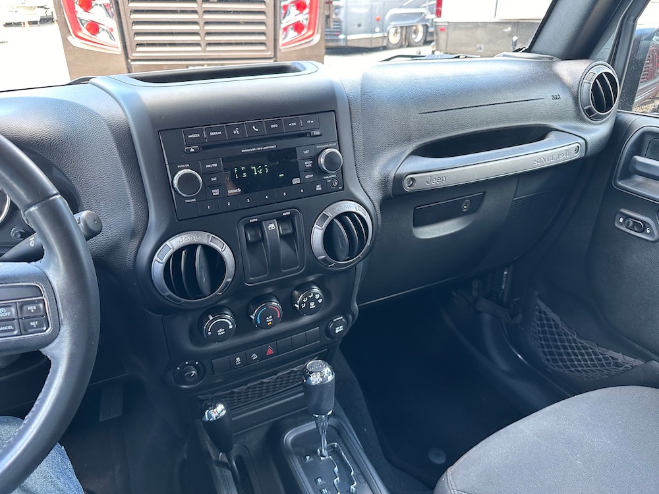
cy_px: 247
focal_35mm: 24
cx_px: 330
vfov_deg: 56.8
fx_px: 457
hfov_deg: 71.6
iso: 250
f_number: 1.78
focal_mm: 6.86
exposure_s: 1/65
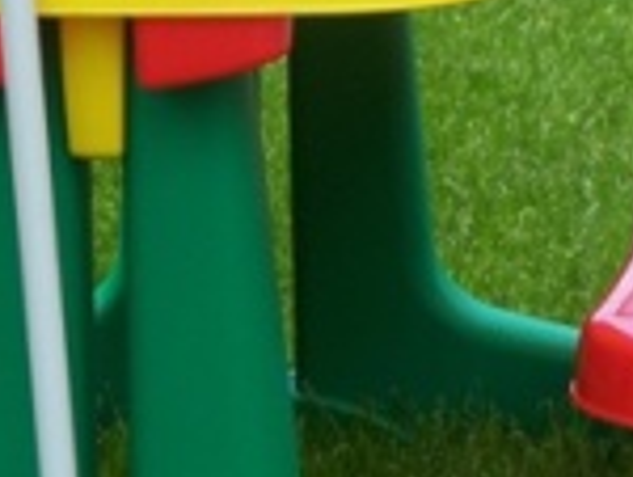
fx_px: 6301
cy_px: 141
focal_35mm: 344
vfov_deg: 4.3
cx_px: 74
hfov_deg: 5.7
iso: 80
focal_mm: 17.5
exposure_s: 1/320
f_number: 3.2
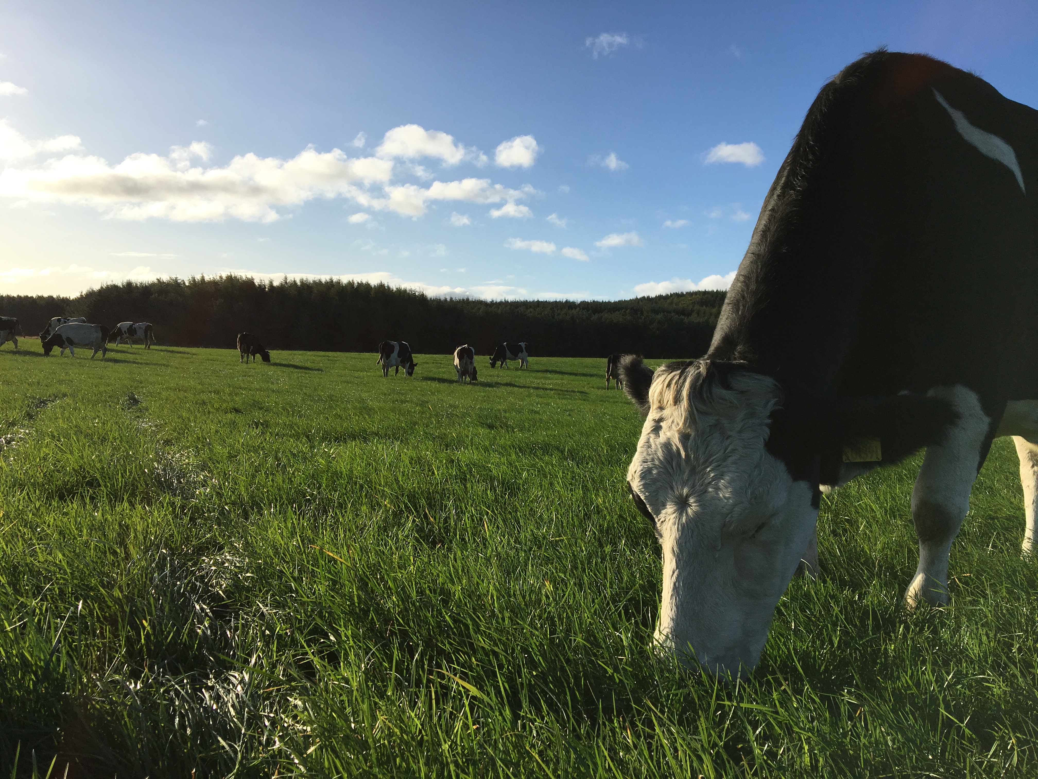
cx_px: 519
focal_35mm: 29
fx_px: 870
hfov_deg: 61.7
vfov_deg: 48.2
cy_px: 390
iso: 25
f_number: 2.2
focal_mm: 4.15
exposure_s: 1/2198
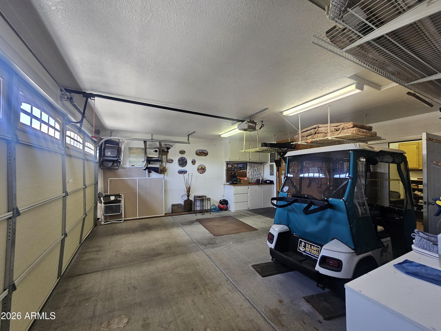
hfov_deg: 106.2
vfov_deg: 89.9
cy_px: 166
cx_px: 220
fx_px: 166
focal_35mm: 13
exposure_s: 1/60
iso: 200
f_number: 2.2
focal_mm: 2.2
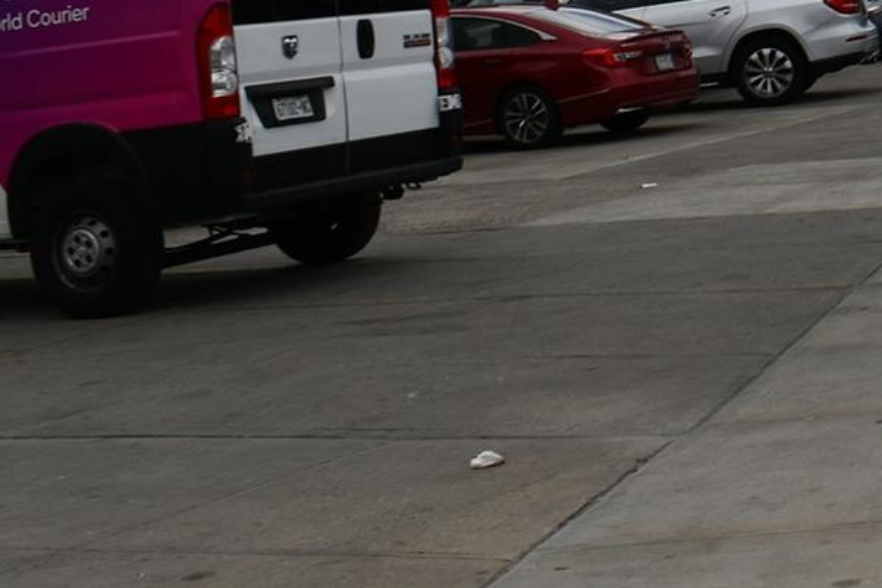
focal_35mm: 92
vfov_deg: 14.4
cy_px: -127
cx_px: 1246
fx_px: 2254
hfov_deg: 19.8
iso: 100
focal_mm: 18
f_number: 10
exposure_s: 1/400
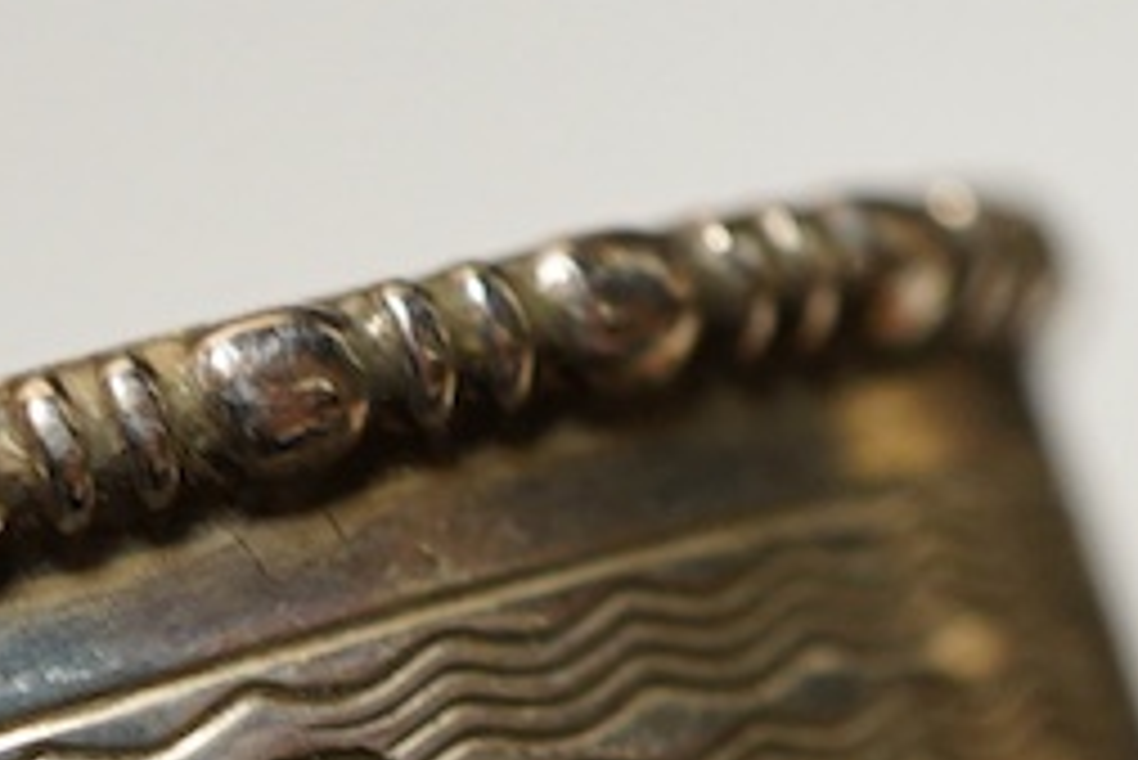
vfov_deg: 8.5
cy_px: 886
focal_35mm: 160
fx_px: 5060
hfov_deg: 12.7
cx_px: 63
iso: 1250
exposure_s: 1/125
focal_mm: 30
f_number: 3.5
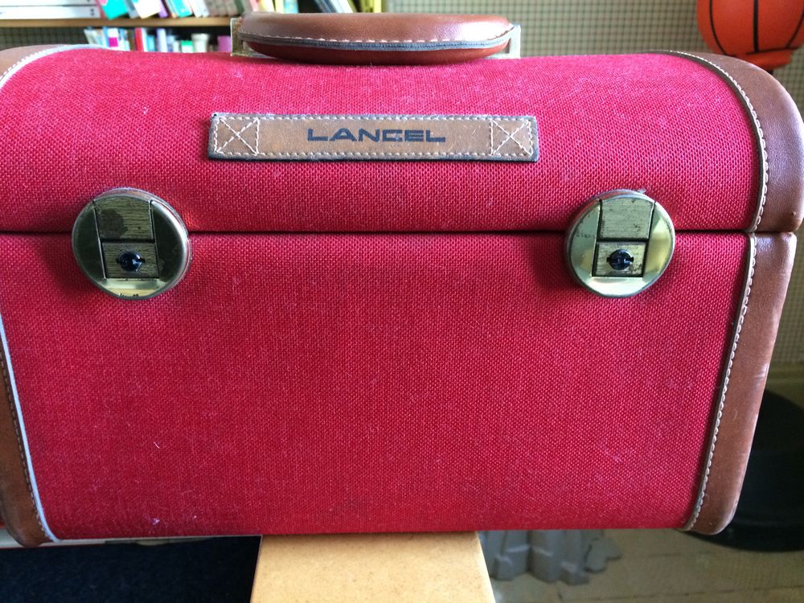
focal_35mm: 29
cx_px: 402
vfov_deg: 48.2
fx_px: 674
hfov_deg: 61.7
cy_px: 302
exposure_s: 1/20
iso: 320
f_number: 2.2
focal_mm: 4.15
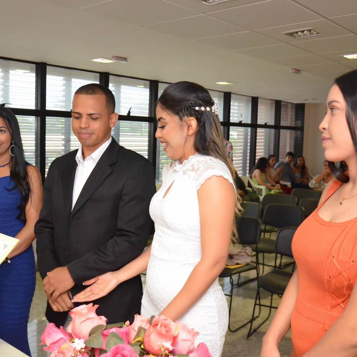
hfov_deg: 41.2
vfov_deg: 41.3
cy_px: 178
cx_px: 157
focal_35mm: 41
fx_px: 474
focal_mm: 21
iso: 2200
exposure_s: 1/60
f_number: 4
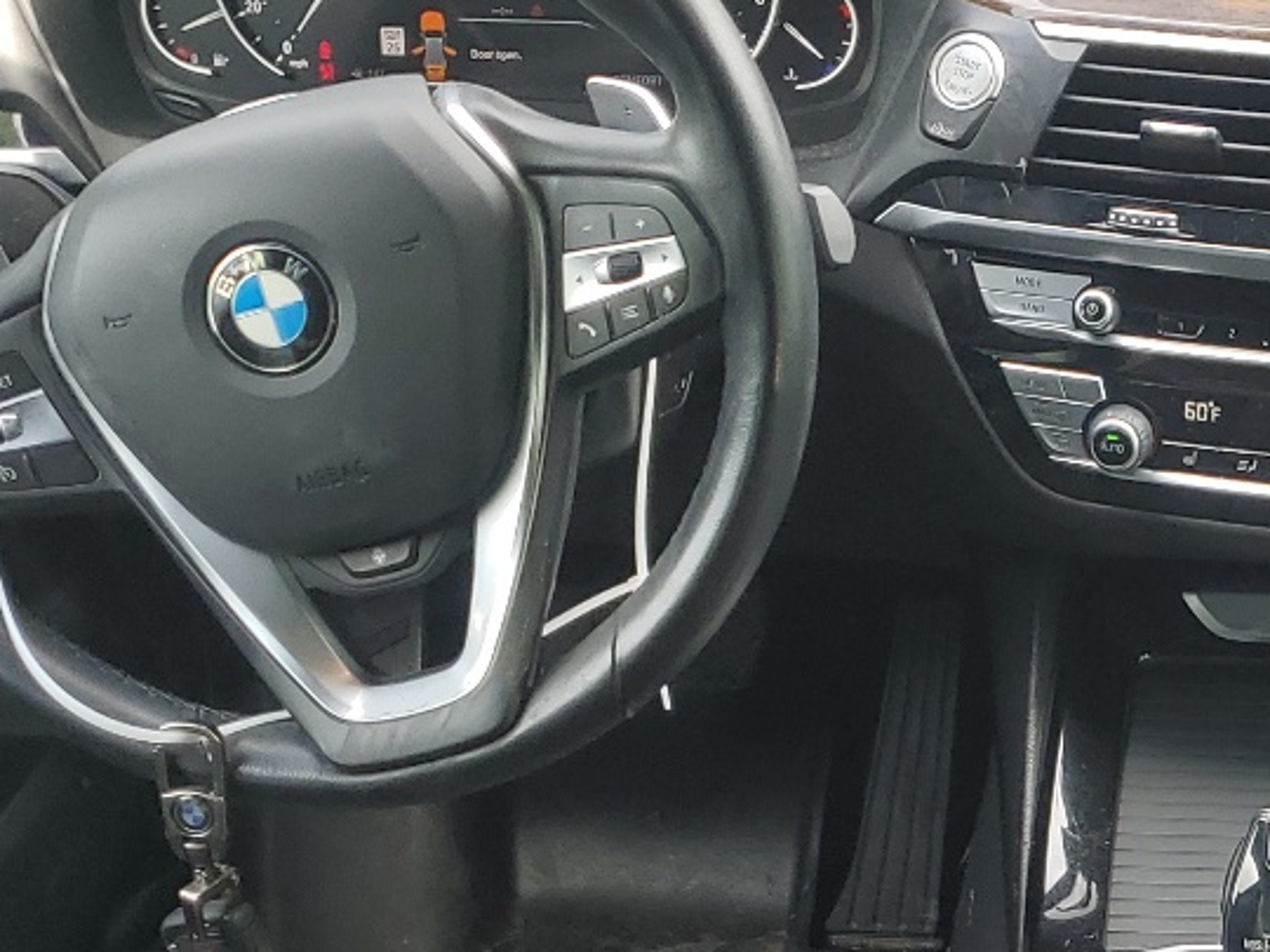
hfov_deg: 24.1
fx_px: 2825
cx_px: 1310
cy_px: 957
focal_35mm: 77
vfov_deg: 18.6
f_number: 1.5
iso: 50
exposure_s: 1/147
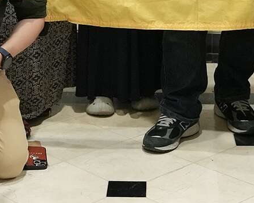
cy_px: -136
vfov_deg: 12.6
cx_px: 136
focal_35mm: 114
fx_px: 857
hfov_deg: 16.9
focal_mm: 21
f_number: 2.8
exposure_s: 1/80
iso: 4000
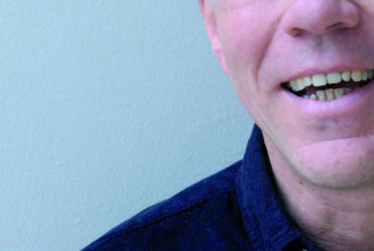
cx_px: 324
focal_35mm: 203
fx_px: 2111
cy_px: 8
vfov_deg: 6.8
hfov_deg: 10.1
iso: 800
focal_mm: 50
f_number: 5.6
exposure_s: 1/160
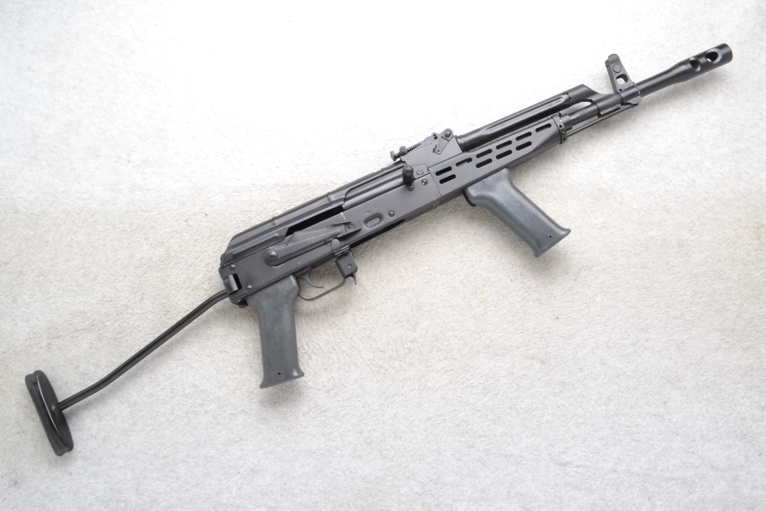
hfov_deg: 61.9
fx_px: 638
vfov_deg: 43.6
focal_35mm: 30
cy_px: 256
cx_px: 383
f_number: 20
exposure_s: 1/60
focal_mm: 20
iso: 3200
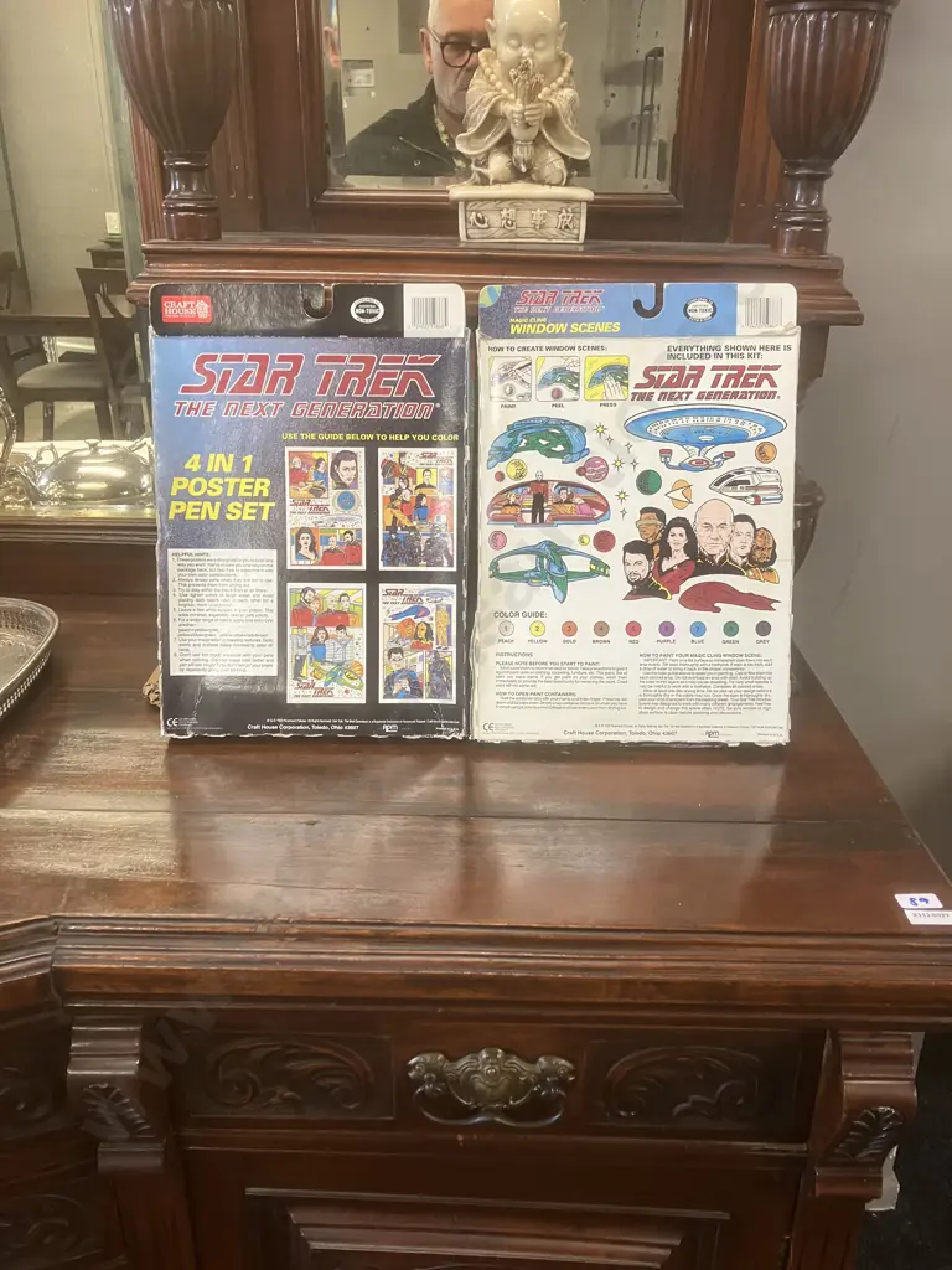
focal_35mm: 28
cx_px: 476
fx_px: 1027
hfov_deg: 49.7
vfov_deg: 63.4
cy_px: 635
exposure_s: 1/50
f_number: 1.8
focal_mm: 3.99
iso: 125
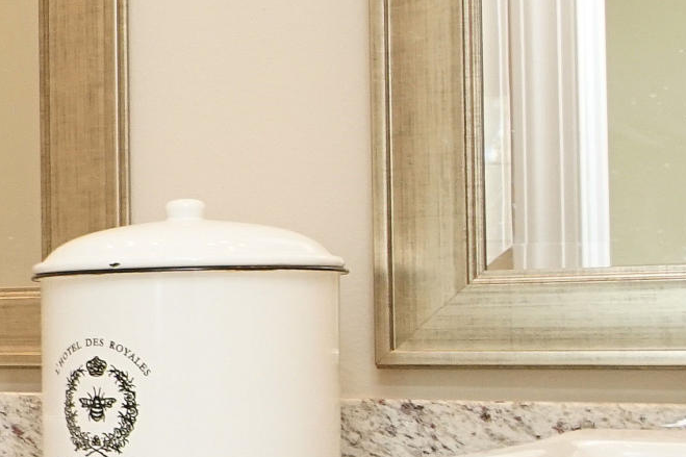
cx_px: -630
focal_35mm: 82
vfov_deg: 16.6
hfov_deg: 18.2
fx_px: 1562
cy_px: 348
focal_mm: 12
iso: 1000
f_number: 5
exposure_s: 1/60
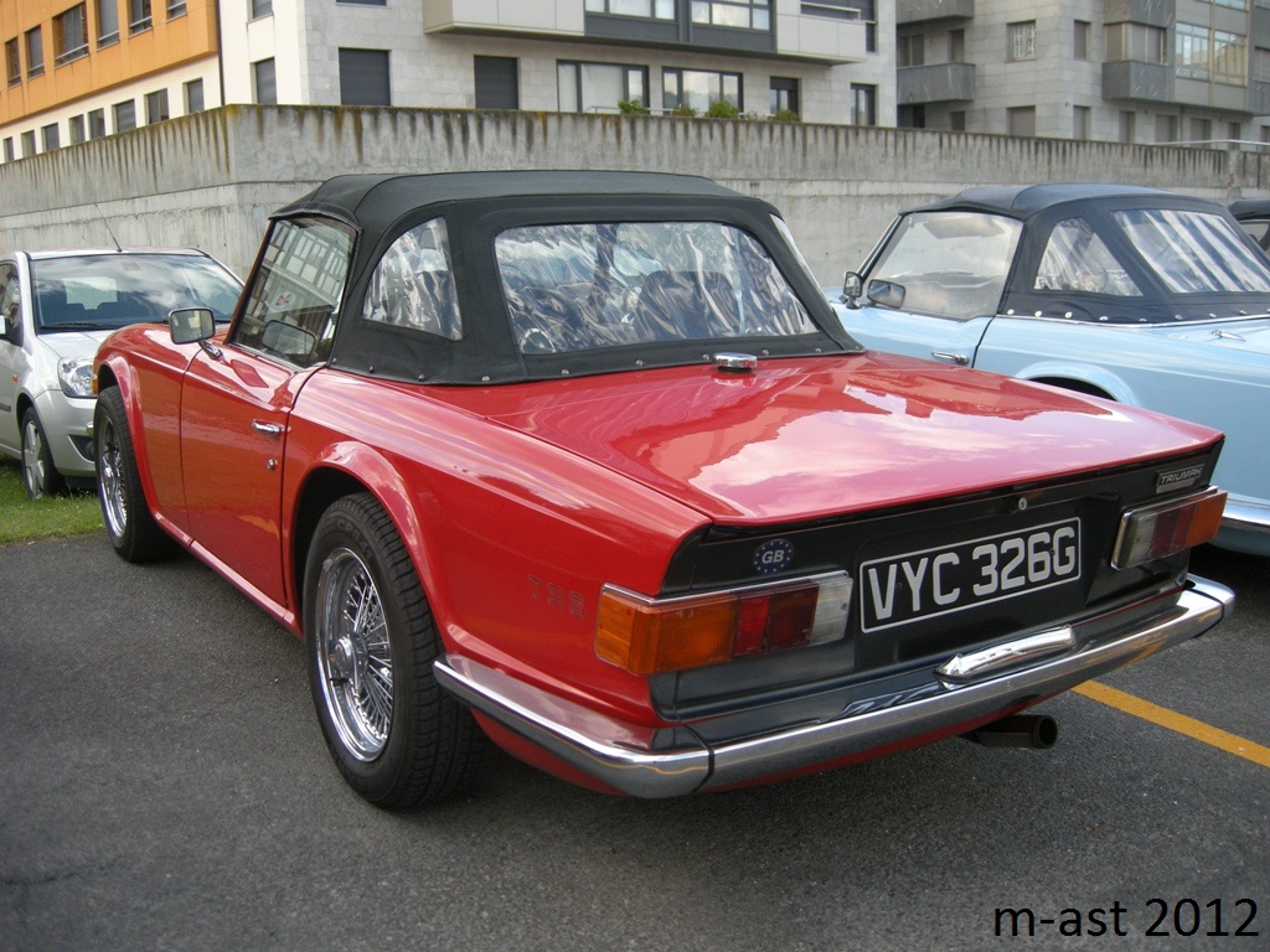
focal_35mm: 35
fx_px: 1284
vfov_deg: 40.7
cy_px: 476
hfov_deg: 52.6
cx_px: 635
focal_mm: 7.5
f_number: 2.7
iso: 92
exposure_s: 1/267
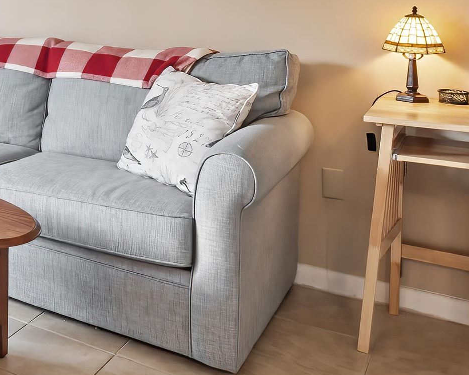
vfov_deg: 30.2
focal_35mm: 46
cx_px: -150
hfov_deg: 30.9
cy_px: -9
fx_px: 639
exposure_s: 1/6
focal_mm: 10
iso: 500
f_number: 9
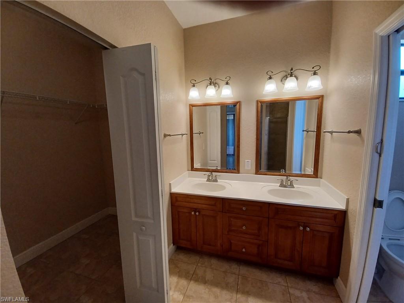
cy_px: 152
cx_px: 202
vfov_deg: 89.9
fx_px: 152
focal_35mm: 13
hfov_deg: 106.2
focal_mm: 1.42
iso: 80
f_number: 2.2
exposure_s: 1/50
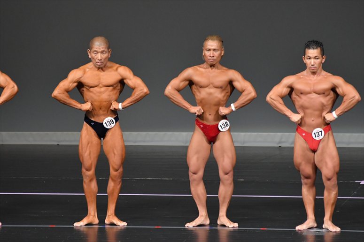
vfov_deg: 3.7
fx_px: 3790
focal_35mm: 375
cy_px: 121
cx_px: 182
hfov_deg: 5.5
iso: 4000
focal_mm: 250
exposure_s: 1/400
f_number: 5.6
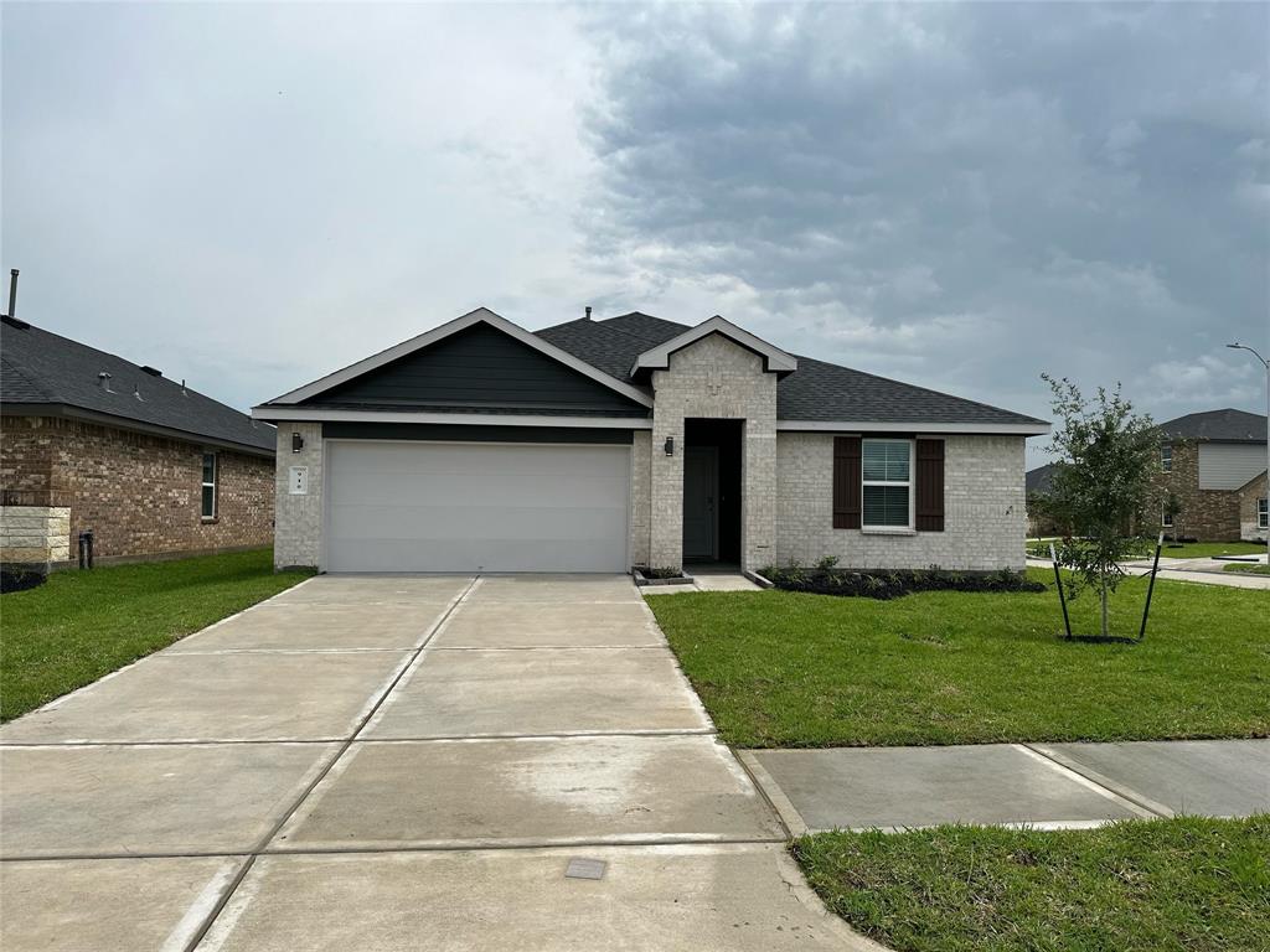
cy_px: 476
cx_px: 635
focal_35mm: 24
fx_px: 881
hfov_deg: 71.6
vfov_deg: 56.8
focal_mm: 6.86
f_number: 1.78
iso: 80
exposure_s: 1/8929
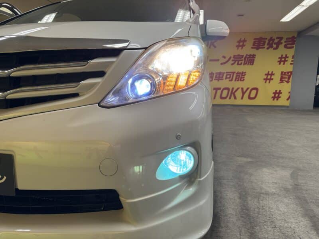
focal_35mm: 24
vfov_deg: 56.8
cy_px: 120
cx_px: 160
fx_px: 221
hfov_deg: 71.6
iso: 64
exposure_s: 1/158
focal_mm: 6.76
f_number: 1.78
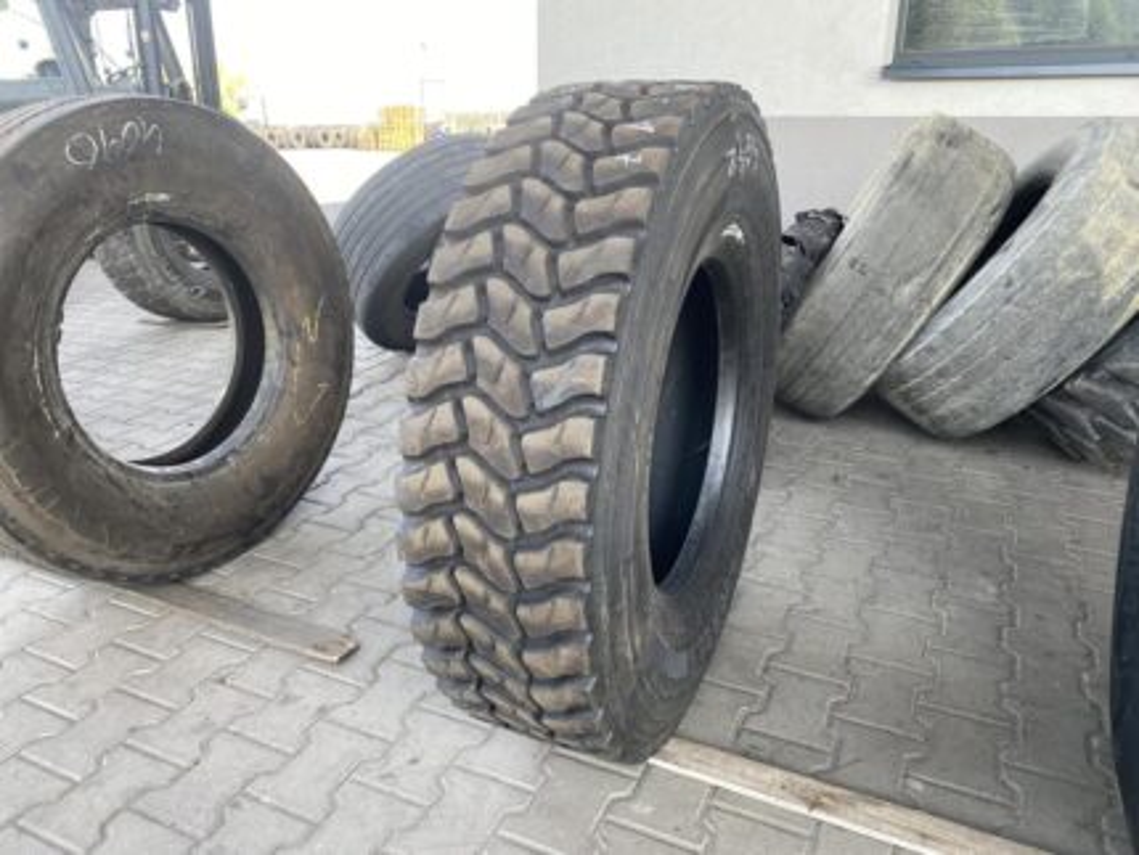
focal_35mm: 26
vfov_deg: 53.1
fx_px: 856
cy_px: 428
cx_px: 570
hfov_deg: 67.3
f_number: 1.8
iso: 32
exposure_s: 1/122
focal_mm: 4.25
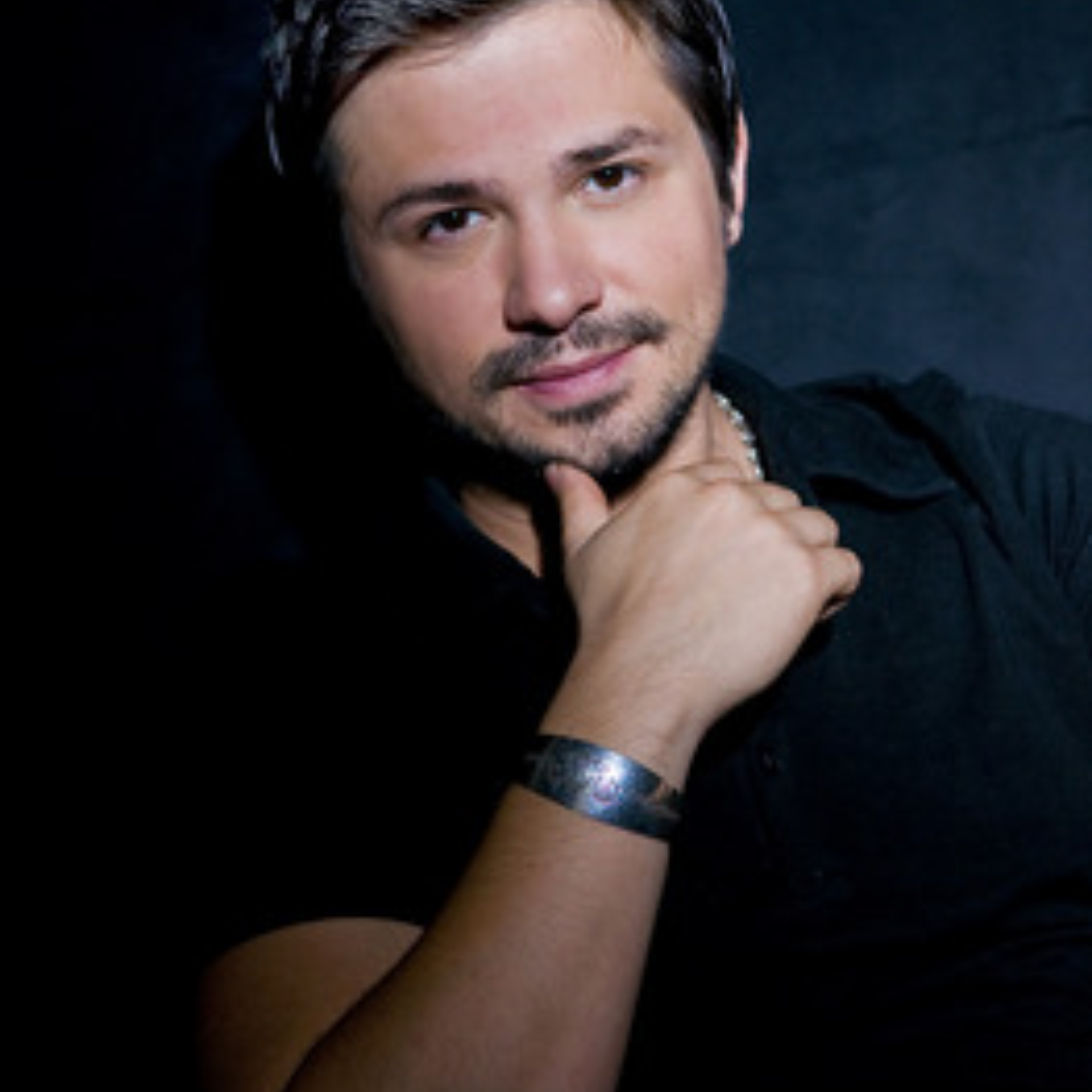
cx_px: 544
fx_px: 3319
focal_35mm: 93
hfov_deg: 18.7
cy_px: 477
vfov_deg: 18.7
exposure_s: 1/80
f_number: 5
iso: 100
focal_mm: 48
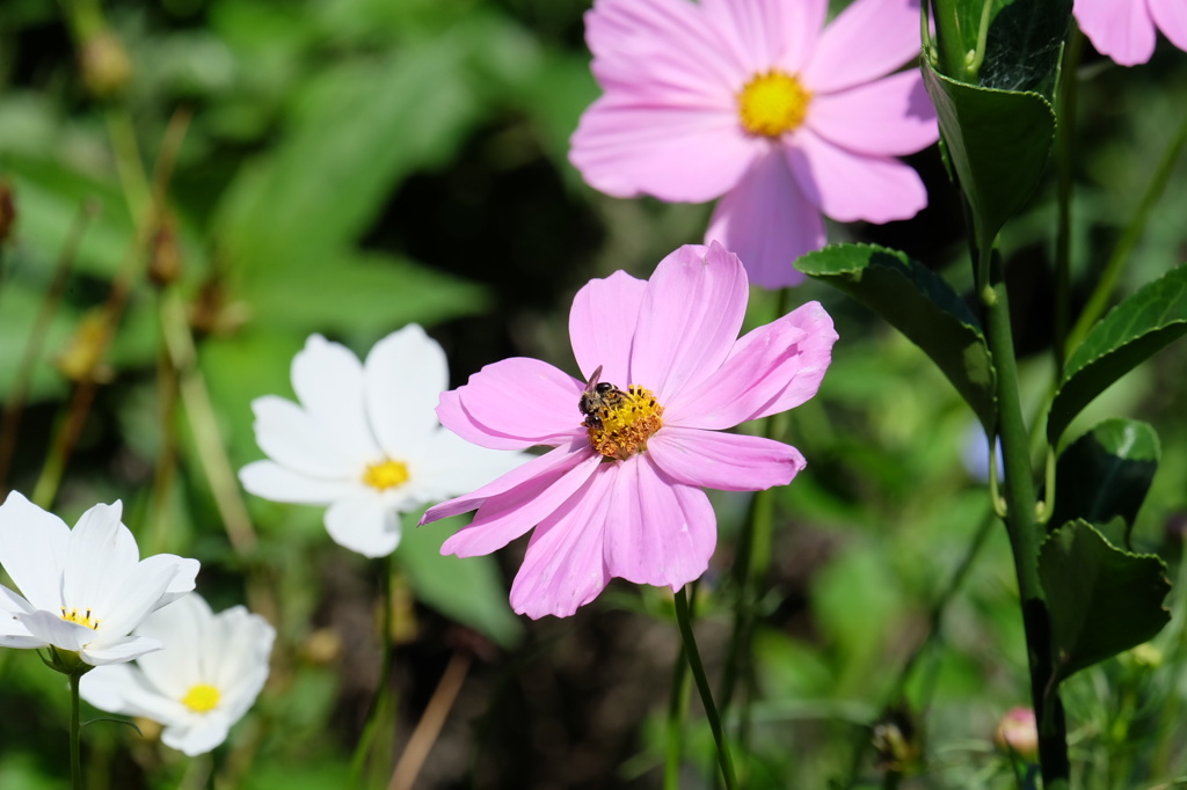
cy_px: 395
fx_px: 11371
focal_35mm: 345
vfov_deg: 4.0
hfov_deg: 6.0
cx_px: 594
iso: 400
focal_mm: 230
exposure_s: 1/400
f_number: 10
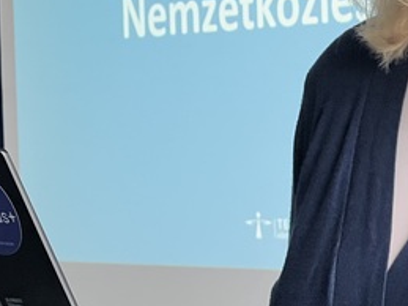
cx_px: 126
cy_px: 38
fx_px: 2556
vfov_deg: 6.8
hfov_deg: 9.1
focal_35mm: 217
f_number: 2.8
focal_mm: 9
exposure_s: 1/90
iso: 125
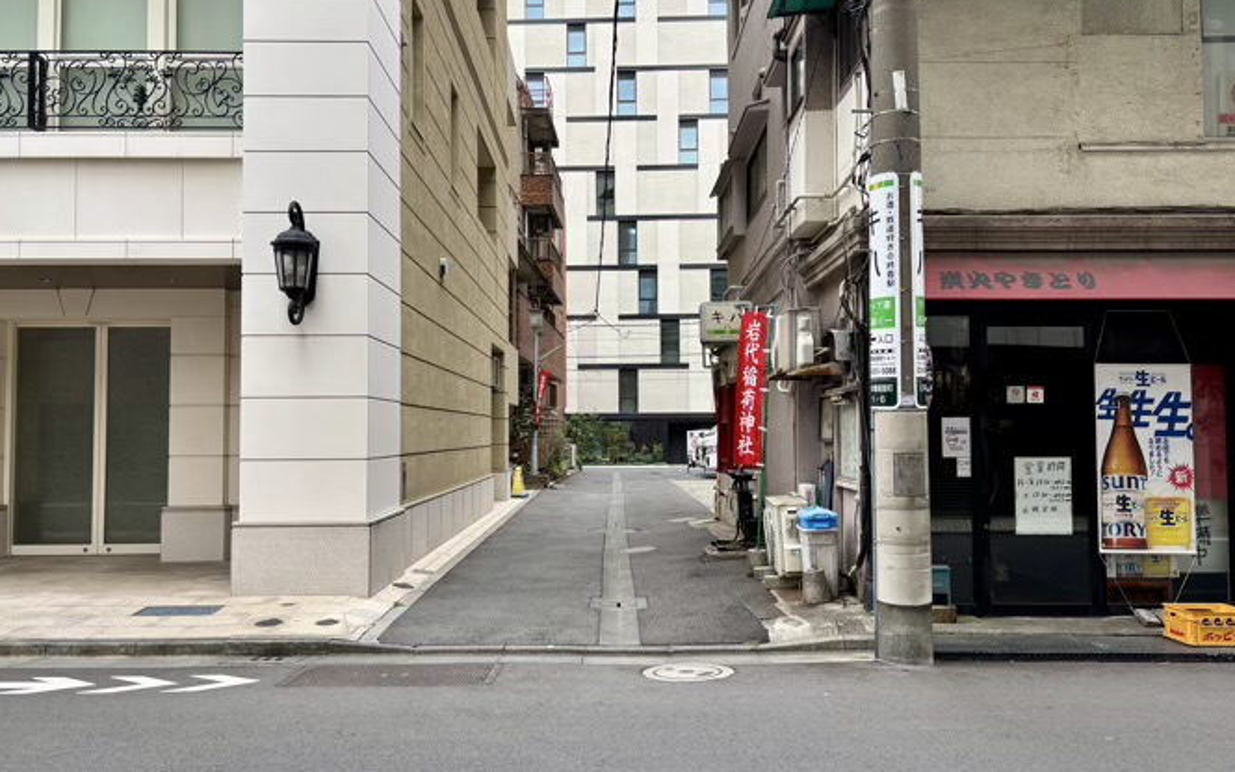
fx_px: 976
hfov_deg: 64.6
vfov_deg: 43.2
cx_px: 613
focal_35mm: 29
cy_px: 387
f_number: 1.6
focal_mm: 5.96
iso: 64
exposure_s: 1/121
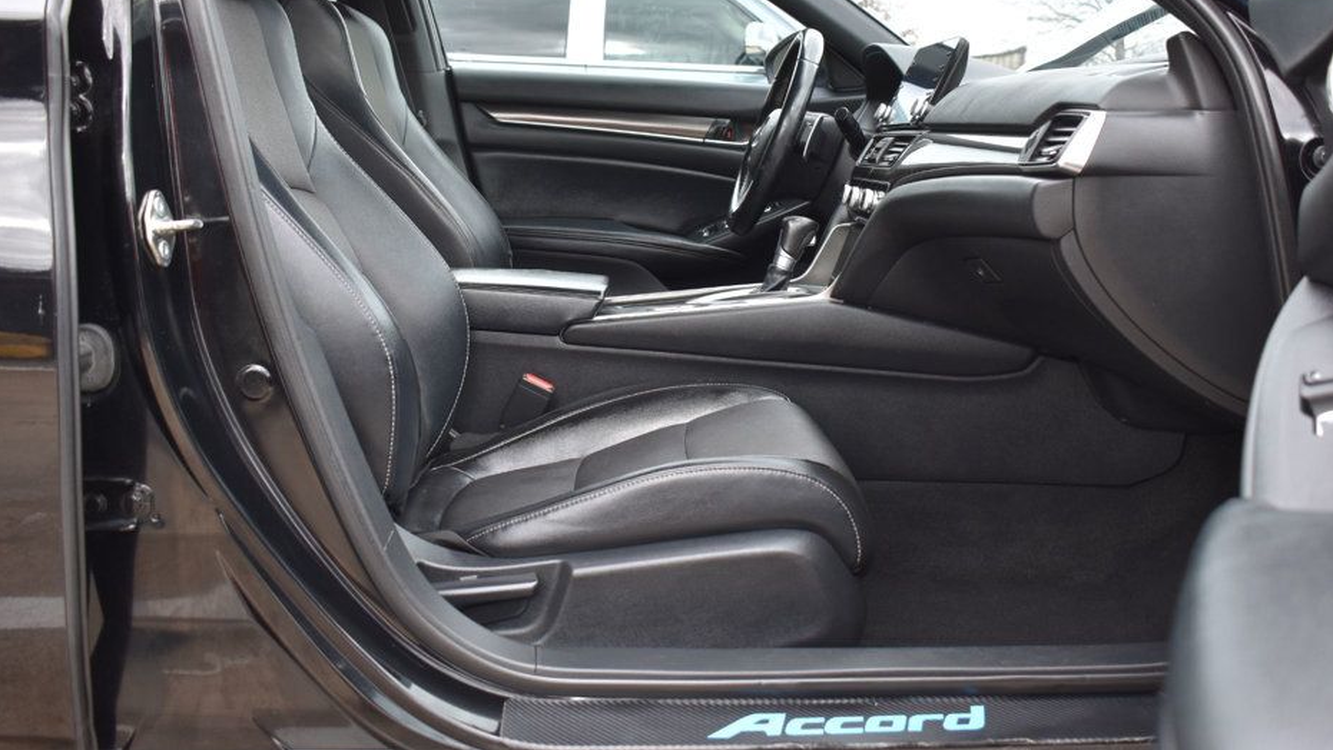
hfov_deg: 52.7
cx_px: 706
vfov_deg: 31.0
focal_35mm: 38
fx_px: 1343
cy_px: 266
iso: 400
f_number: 5
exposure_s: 1/100
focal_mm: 22
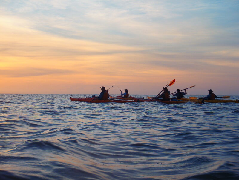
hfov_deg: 30.3
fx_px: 442
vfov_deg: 22.9
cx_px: 120
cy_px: 90
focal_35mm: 64
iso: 80
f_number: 5.4
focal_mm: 11.43
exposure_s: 1/125
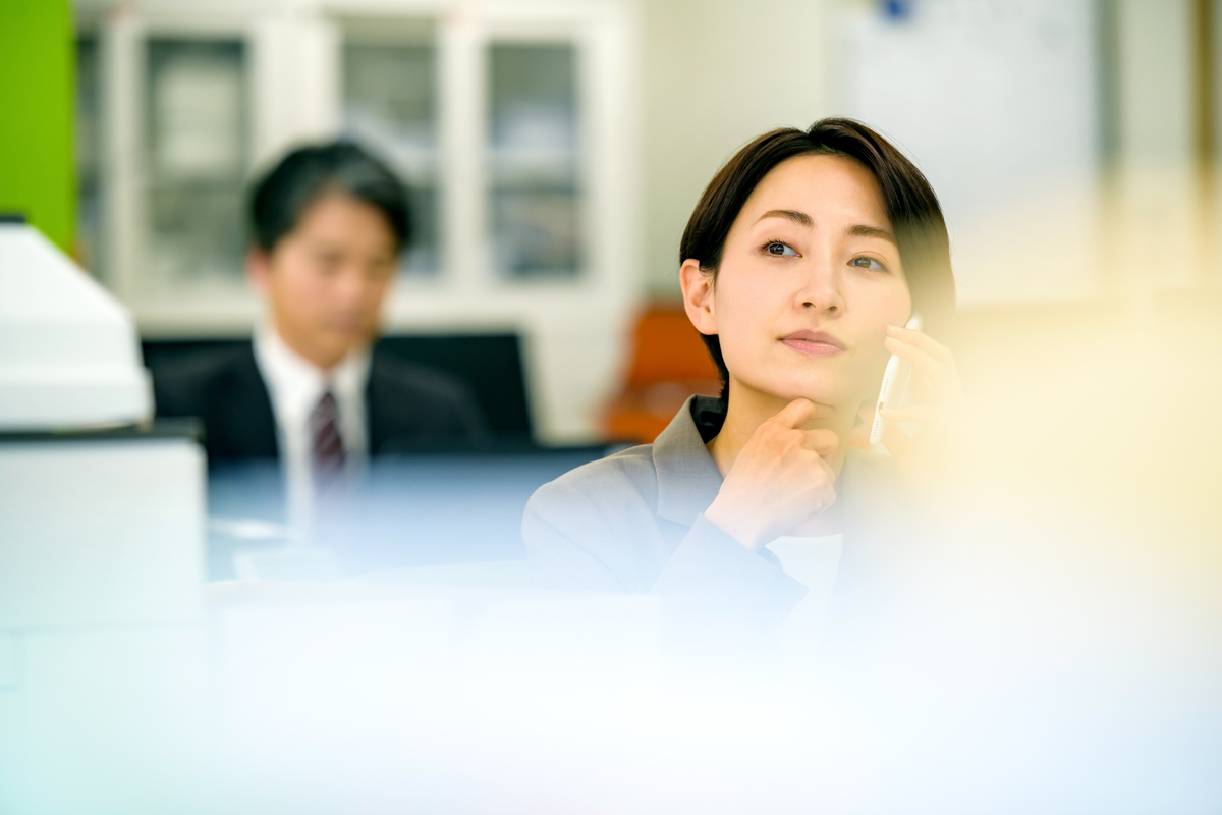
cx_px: 611
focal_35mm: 200
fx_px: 6788
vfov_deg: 6.9
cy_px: 408
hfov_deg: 10.3
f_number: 4
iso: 400
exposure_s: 1/250
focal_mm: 200
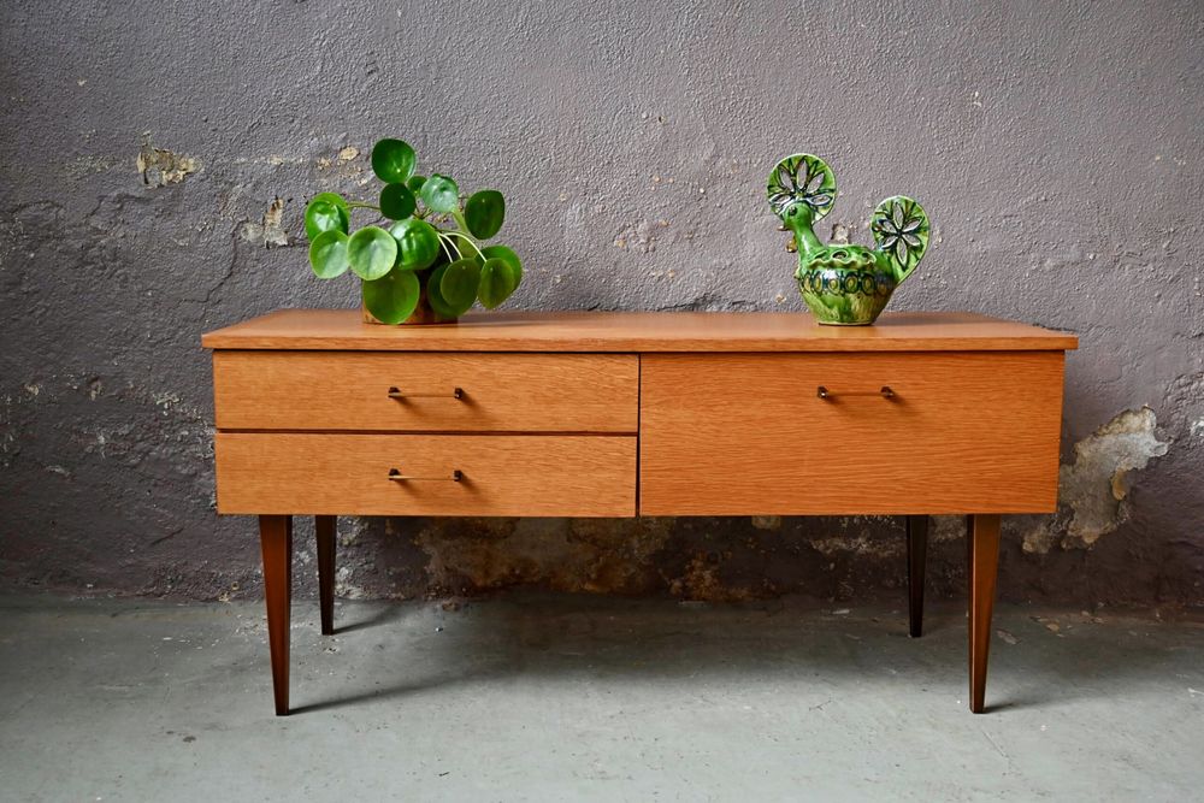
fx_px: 1154
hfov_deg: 55.1
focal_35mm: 34
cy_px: 402
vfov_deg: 38.4
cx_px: 602
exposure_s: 1/125
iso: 1000
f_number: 4
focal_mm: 34.5
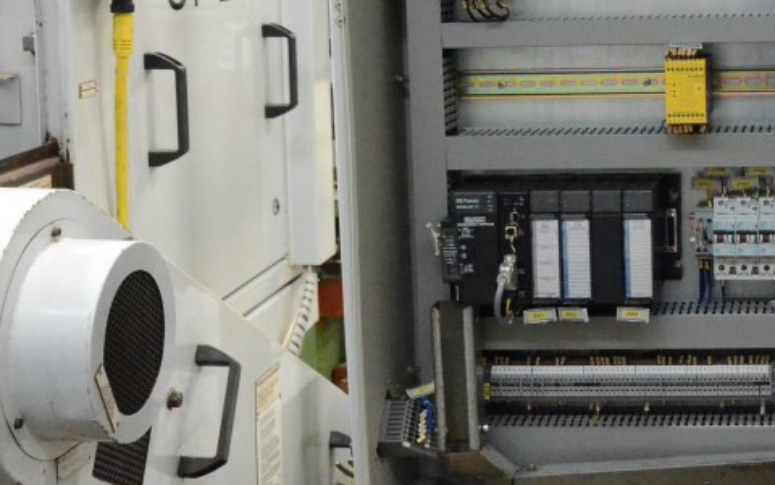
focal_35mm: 76
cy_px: 40
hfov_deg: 25.9
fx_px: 1605
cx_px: 753
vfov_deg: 16.9
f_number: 6.3
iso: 6400
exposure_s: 1/160
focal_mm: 22
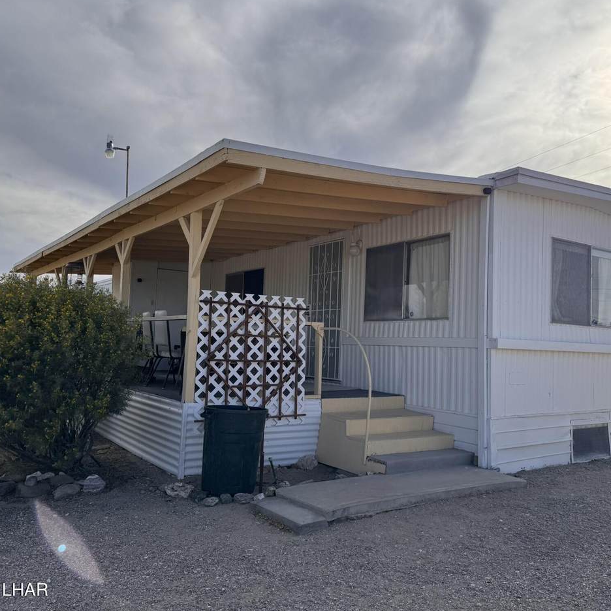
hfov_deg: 55.3
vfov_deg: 55.6
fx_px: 579
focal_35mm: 29
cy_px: 305
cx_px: 360
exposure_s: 1/5814
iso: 80
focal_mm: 6.76
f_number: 1.78
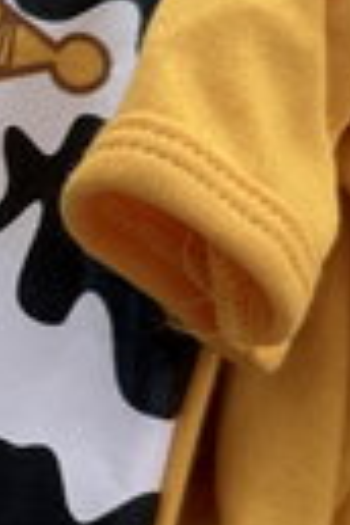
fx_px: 1502
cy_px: 307
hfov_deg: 11.8
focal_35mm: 103
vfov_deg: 19.8
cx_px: -370
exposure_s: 1/121
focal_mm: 6.76
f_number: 1.78
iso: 125
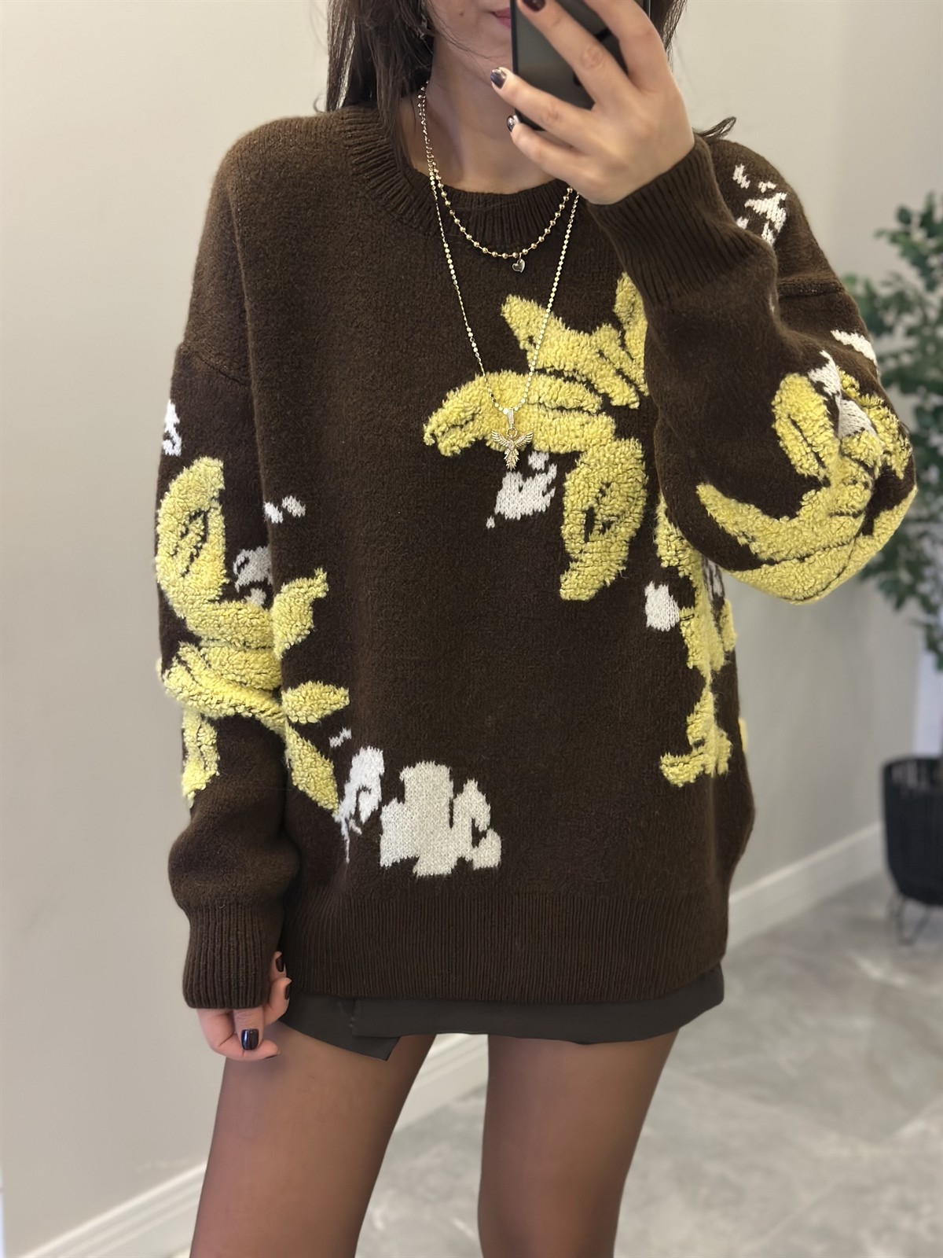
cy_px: 629
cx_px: 472
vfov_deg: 39.7
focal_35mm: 48
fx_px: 1743
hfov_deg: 30.3
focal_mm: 6.86
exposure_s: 1/50
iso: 320
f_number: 1.78
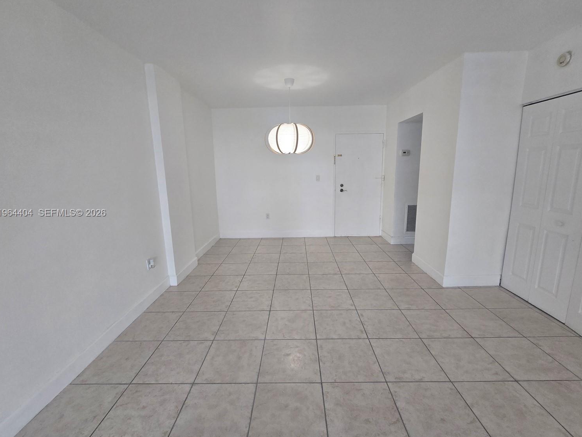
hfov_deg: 102.1
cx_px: 297
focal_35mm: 14
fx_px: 235
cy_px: 213
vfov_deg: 85.6
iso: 125
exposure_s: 1/60
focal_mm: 2.2
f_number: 2.2
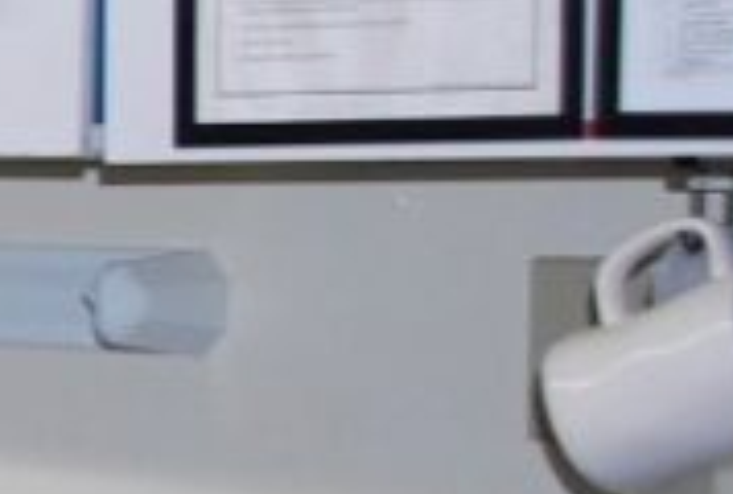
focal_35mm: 155
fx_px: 3167
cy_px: 418
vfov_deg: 8.9
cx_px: -1124
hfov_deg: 10.8
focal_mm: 18
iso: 200
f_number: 3.5
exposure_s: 1/60
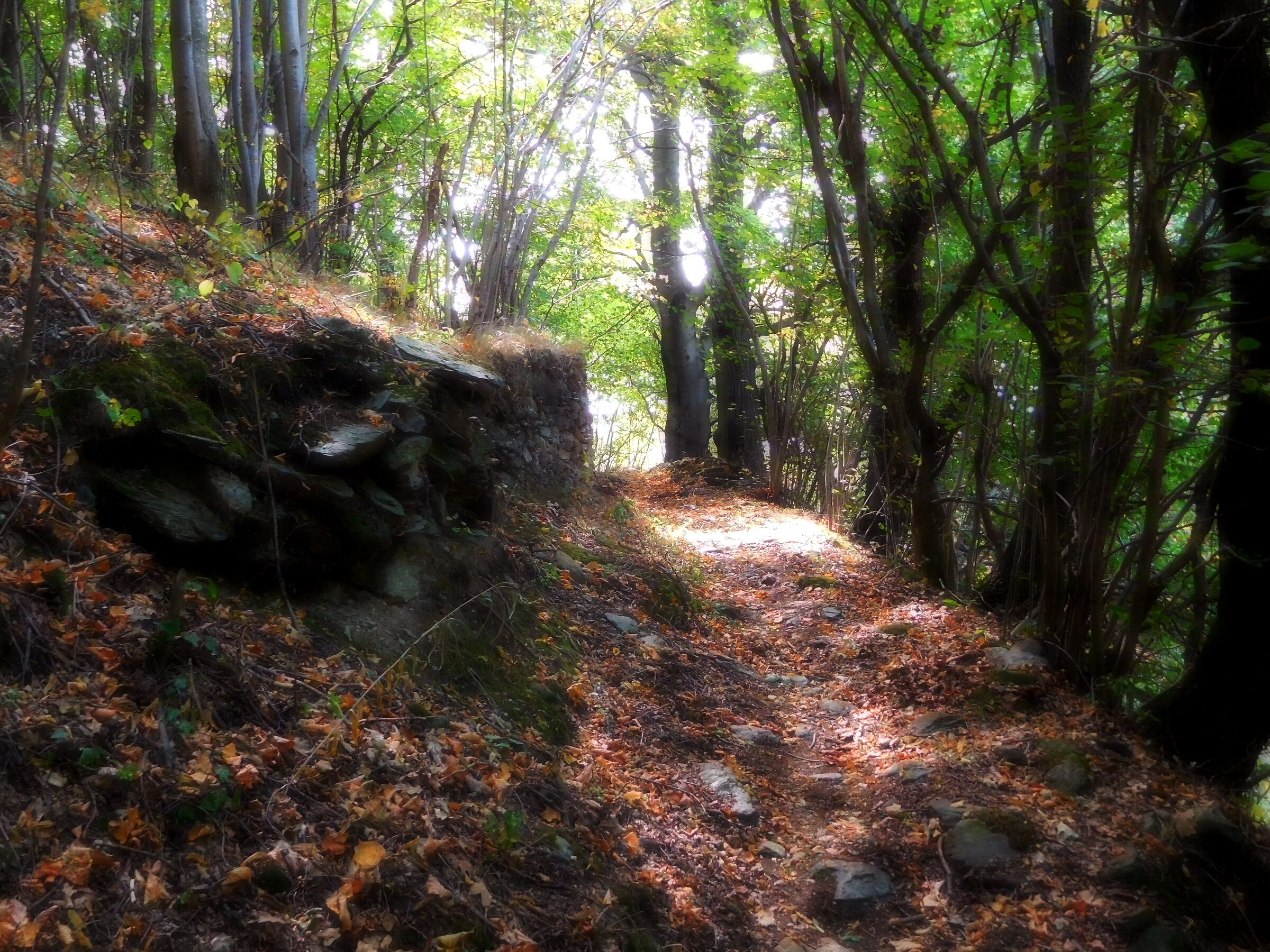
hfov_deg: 52.6
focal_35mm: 35
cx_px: 635
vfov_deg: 40.7
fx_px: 1284
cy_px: 476
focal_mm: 6.2
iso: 400
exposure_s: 1/25
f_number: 3.8
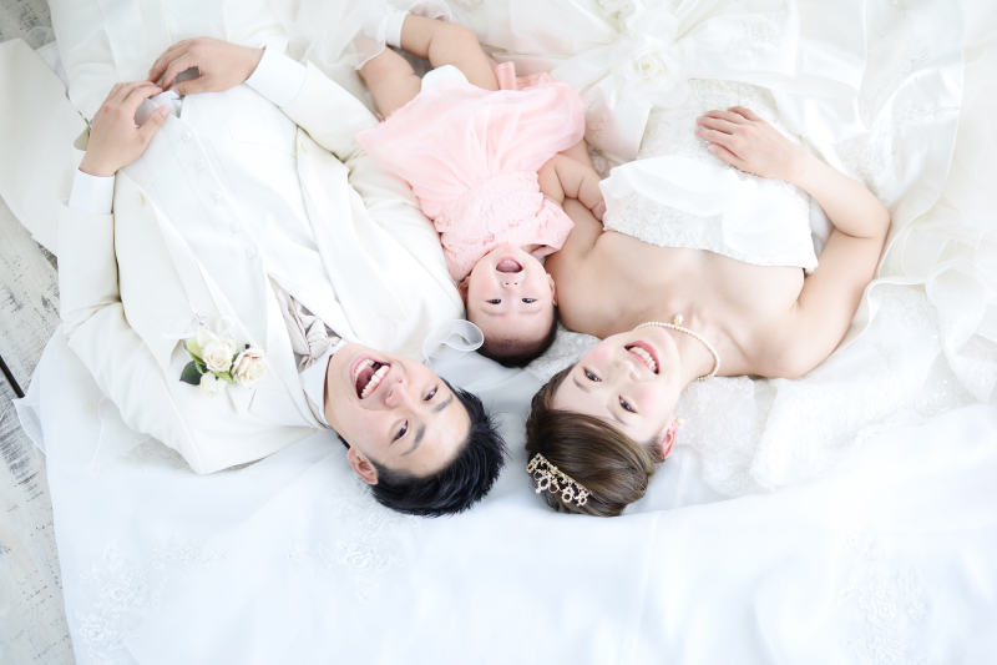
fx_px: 1384
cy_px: 332
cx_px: 498
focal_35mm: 50
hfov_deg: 39.6
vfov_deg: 27.0
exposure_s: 1/125
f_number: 2
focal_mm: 50
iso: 160
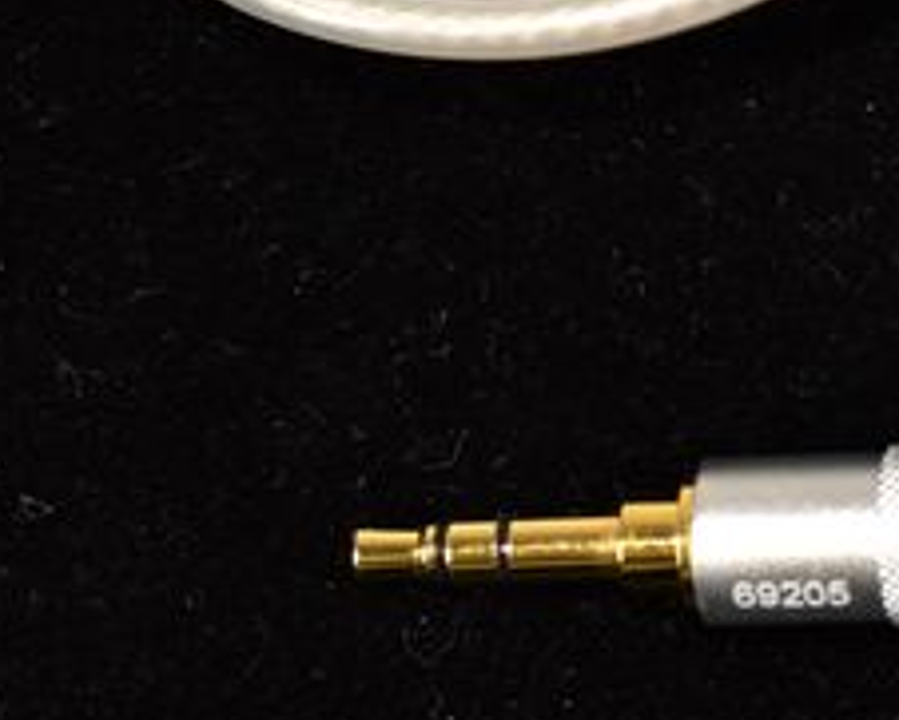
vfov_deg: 6.0
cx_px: 1567
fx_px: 6788
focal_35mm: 255
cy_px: -183
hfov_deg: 7.4
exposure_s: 1/125
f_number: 5.6
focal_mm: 60
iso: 640
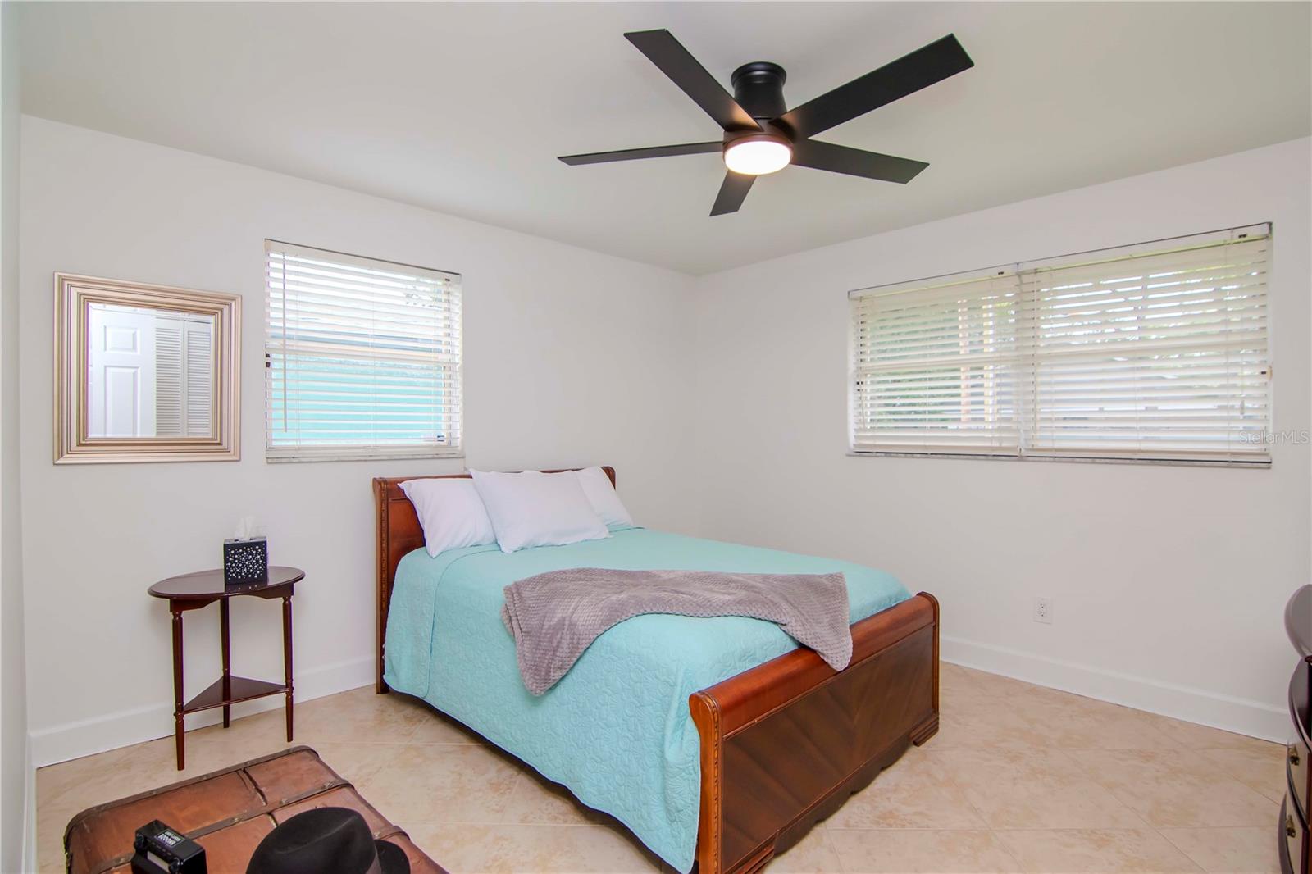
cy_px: 437
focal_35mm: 16
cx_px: 656
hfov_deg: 95.0
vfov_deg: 72.0
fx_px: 601
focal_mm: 11
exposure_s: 1/160
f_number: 5.6
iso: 640
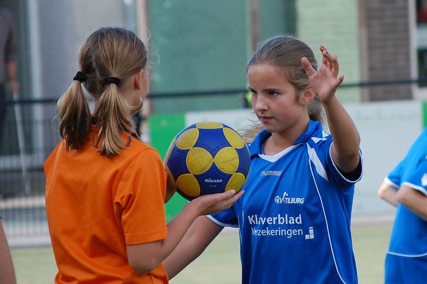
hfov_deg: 10.1
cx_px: 215
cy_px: 143
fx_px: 2425
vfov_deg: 6.7
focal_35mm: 205
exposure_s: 1/500
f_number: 5
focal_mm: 135
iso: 400
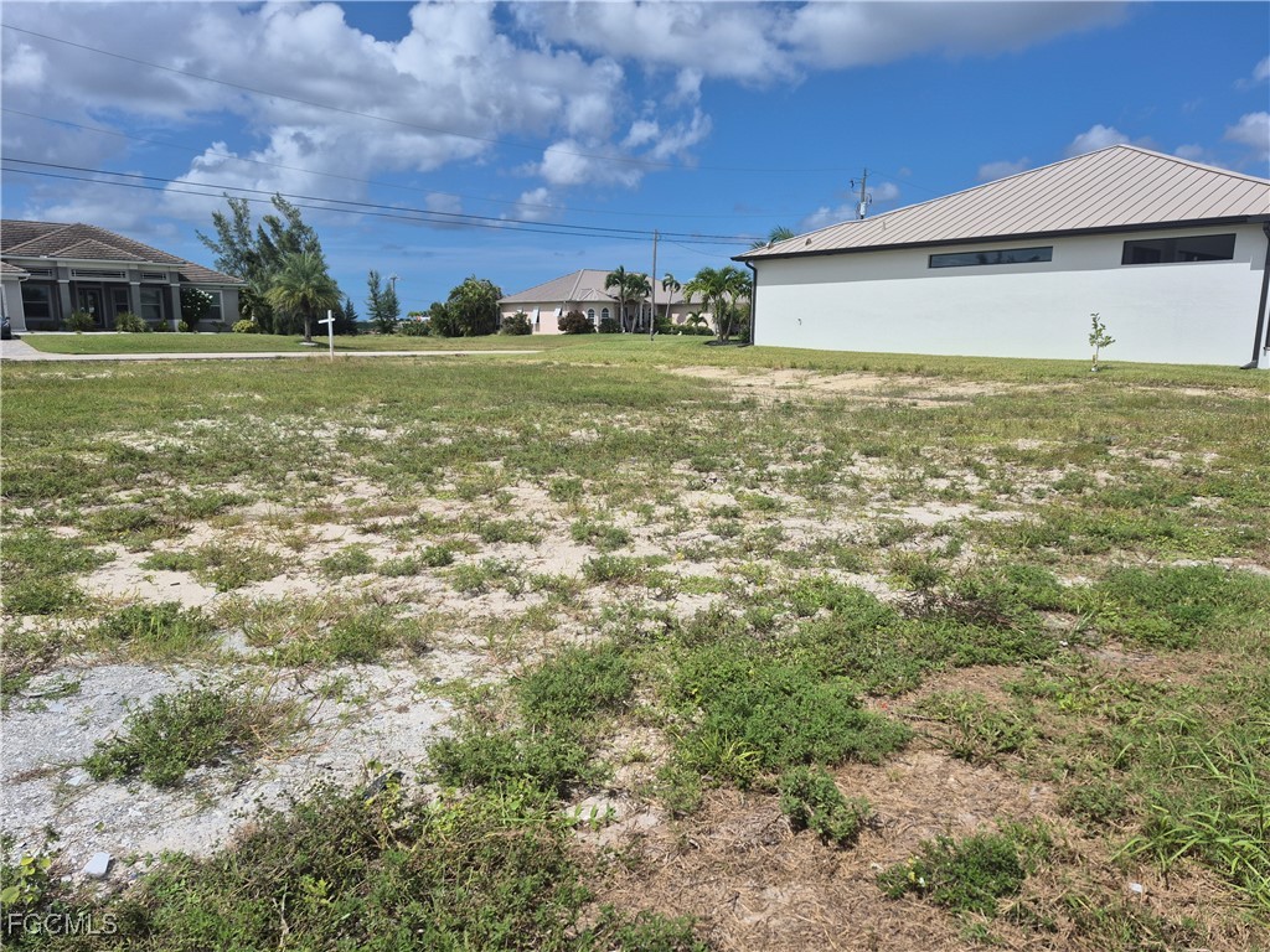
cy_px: 476
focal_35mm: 23
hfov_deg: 73.9
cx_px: 635
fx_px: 844
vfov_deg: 58.9
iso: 25
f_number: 1.8
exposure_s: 1/3672
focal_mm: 5.4
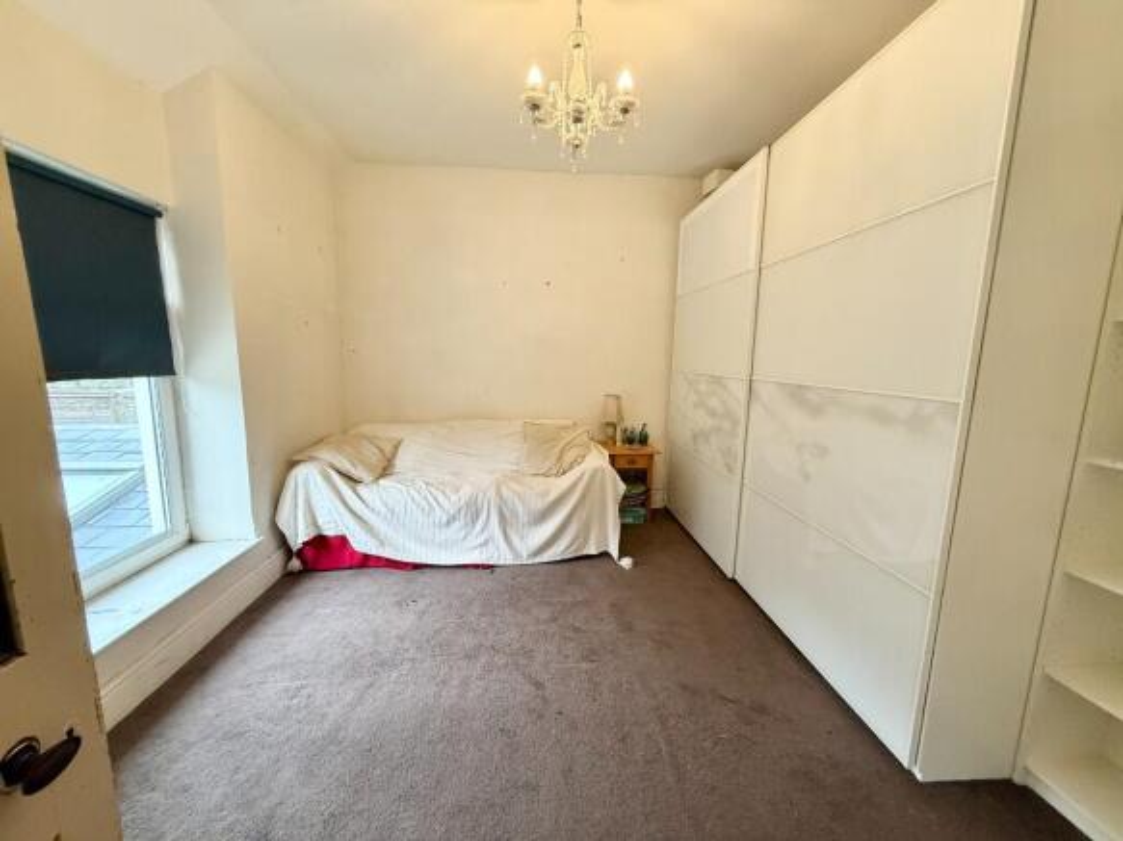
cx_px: 562
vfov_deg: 85.7
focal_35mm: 14
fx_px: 454
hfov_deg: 102.1
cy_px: 420
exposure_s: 1/100
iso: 320
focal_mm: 2.22
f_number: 2.2
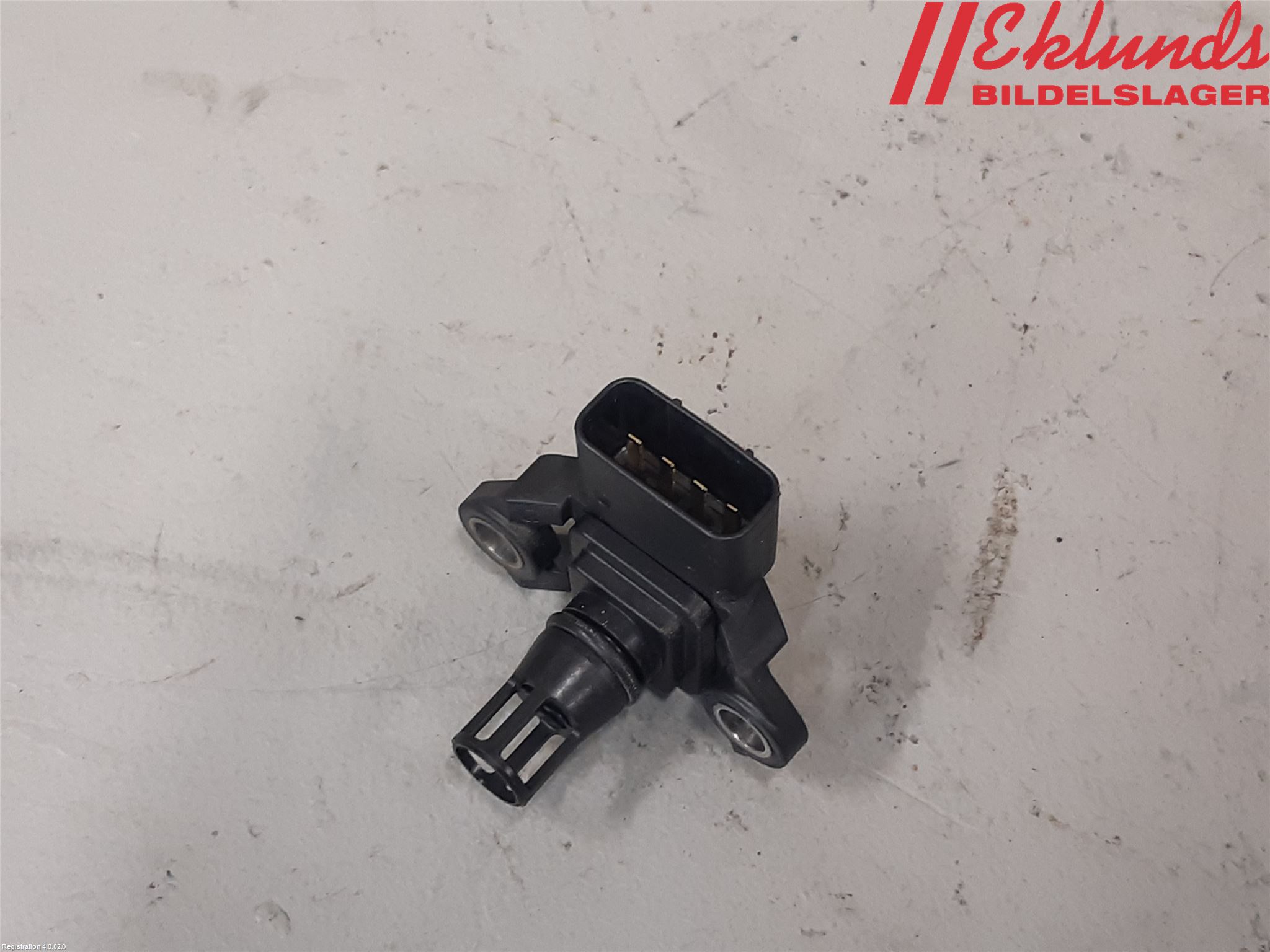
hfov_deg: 67.3
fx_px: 954
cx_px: 635
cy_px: 476
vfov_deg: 53.1
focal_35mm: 26
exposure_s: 1/50
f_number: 1.7
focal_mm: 3.93
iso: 160
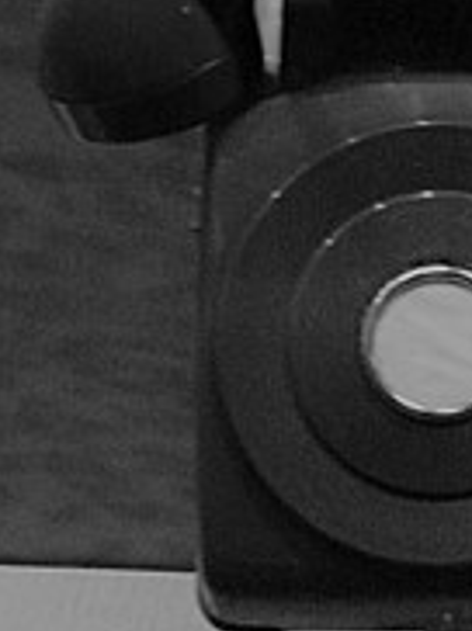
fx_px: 1731
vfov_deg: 20.5
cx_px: 423
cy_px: 472
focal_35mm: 95
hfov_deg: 15.4
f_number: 2.8
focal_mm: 5.9
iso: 800
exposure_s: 1/15
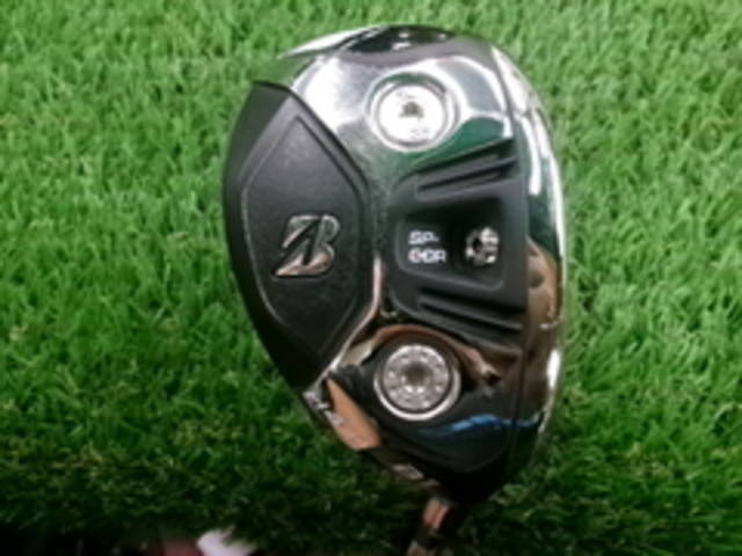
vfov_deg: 49.7
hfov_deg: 63.4
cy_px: 278
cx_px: 371
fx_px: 600
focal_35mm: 28
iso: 800
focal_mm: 5.1
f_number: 3.9
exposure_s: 1/34
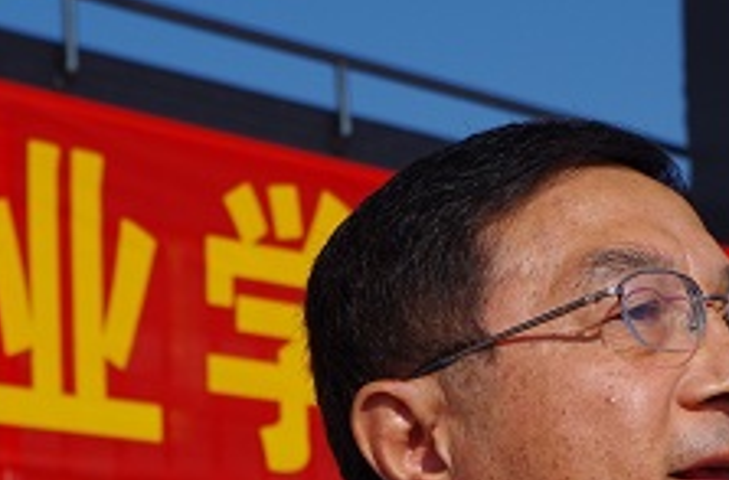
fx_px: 3208
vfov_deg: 8.5
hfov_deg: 12.9
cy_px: 584
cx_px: 637
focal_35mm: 159
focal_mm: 42.5
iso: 100
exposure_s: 1/400
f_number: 7.1
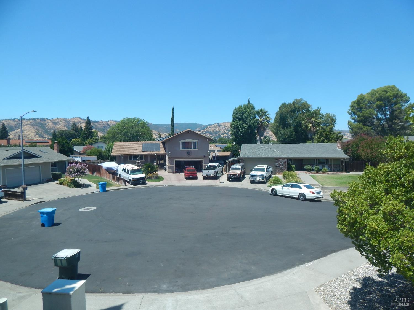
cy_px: 155
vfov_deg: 61.1
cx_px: 207
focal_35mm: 22
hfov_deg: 76.4
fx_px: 263
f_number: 3
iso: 125
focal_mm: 4
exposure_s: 1/1000
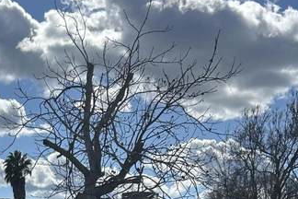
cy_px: 329
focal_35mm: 80
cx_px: -2
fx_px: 662
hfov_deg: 24.2
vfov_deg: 15.3
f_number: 1.5
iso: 50
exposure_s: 1/8696
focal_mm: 5.7
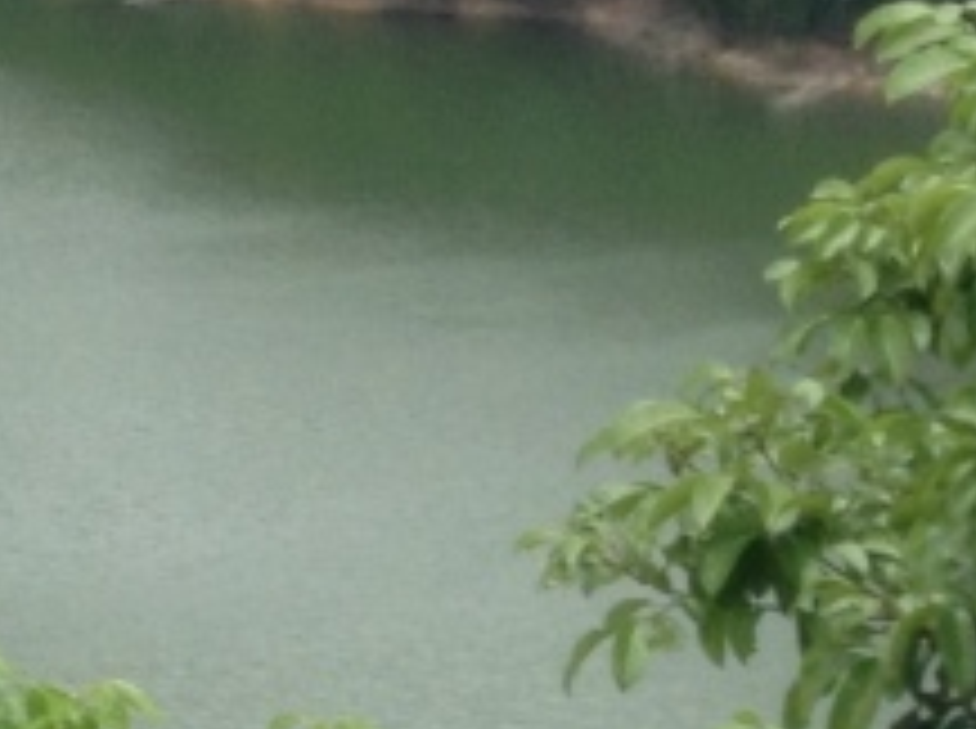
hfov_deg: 11.6
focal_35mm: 156
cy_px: -713
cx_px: -886
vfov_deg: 9.0
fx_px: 4391
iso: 25
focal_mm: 3.3
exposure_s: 1/291
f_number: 2.4
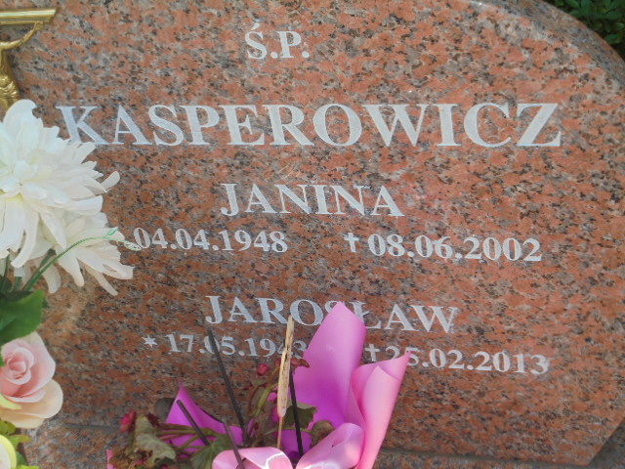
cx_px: 312
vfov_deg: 22.9
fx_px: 1156
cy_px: 234
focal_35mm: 64
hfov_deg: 30.3
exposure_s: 1/125
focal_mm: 11.5
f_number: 5.6
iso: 100
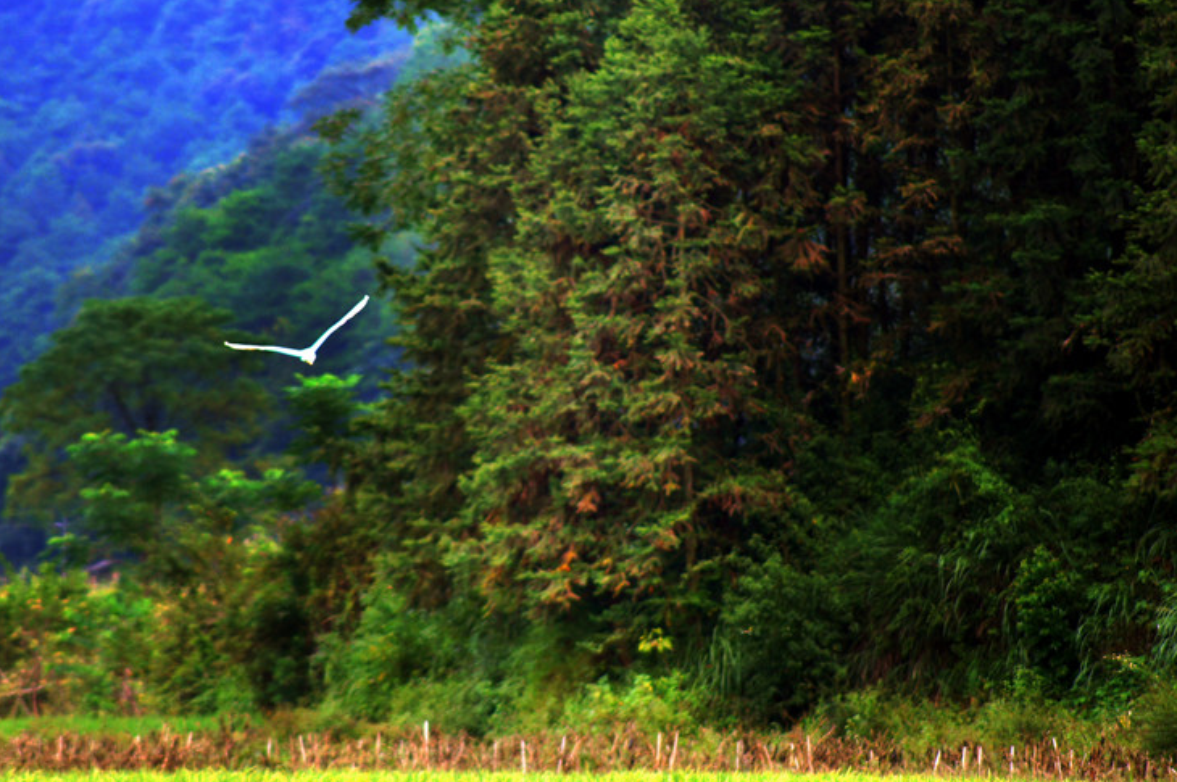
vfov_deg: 3.7
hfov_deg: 5.6
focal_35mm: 370
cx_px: 474
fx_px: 12083
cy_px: 332
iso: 200
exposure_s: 1/320
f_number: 5.6
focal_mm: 200
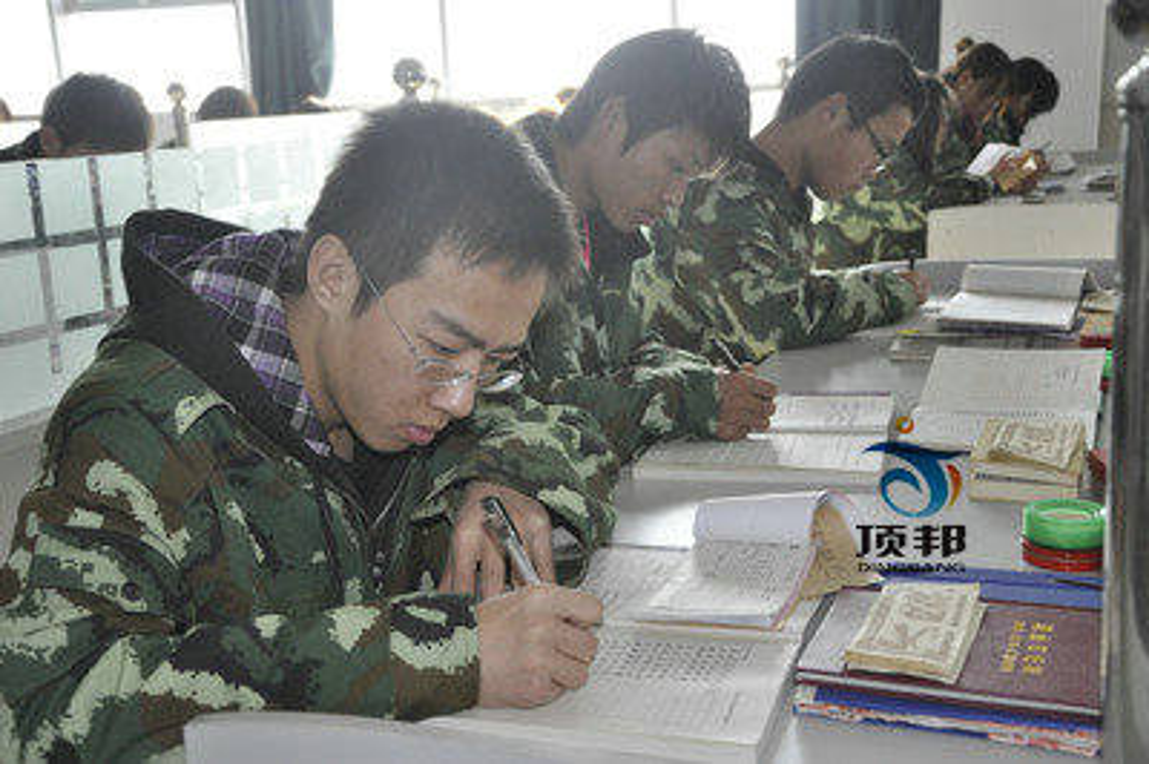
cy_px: 382
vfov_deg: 29.8
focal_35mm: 45
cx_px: 574
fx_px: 1435
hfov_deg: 43.6
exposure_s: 1/200
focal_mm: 30
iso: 800
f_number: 4.5
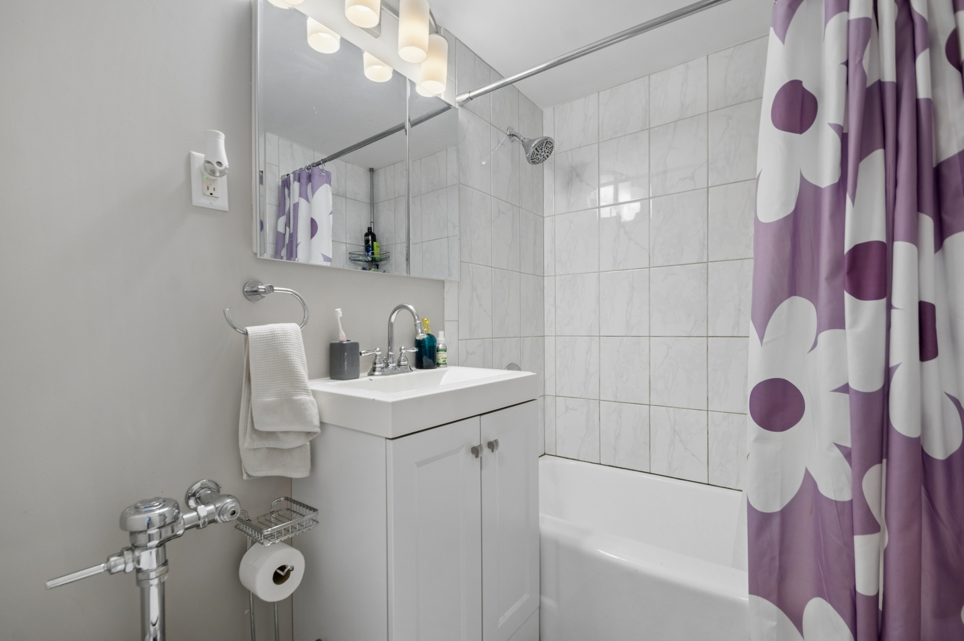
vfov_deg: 77.2
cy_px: 320
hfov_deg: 100.4
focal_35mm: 15
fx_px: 401
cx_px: 482
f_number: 8
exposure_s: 1/13
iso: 400
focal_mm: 10
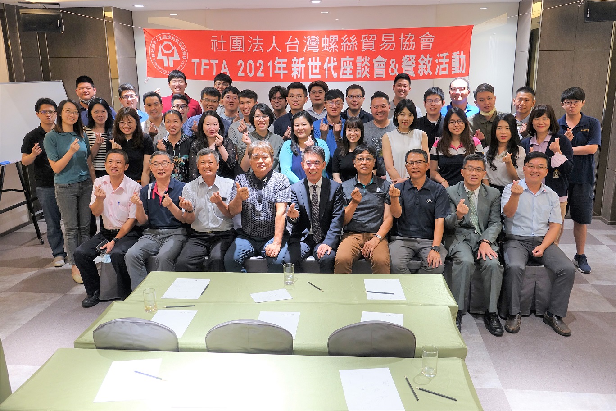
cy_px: 206
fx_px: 530
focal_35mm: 31
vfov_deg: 42.3
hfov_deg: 60.3
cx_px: 308
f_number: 2.8
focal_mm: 11.26
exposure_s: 1/40
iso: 320
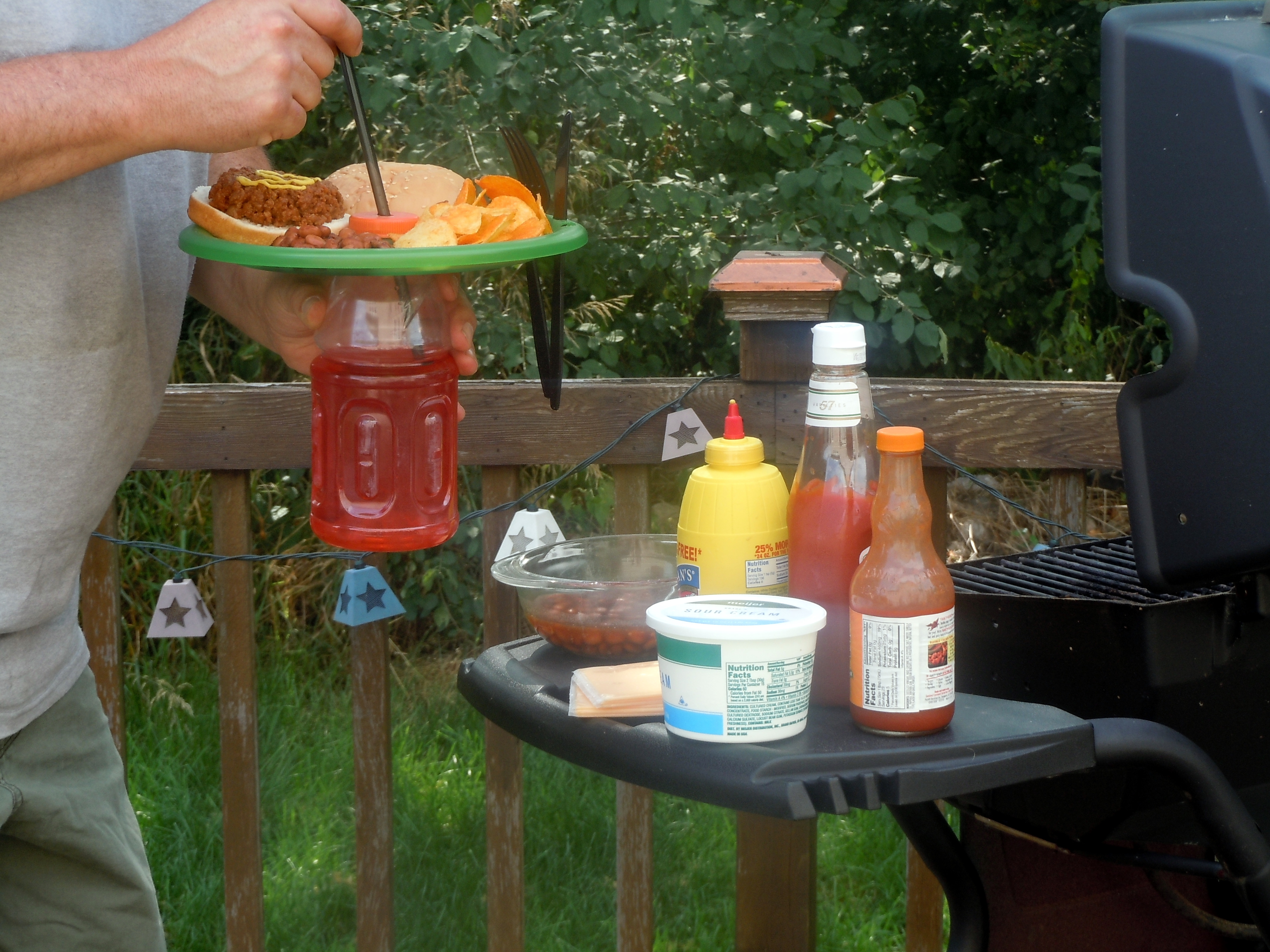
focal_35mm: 87
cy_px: 476
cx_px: 635
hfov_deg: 22.5
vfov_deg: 17.0
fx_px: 3192
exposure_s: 1/80
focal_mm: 15.6
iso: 100
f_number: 5.3
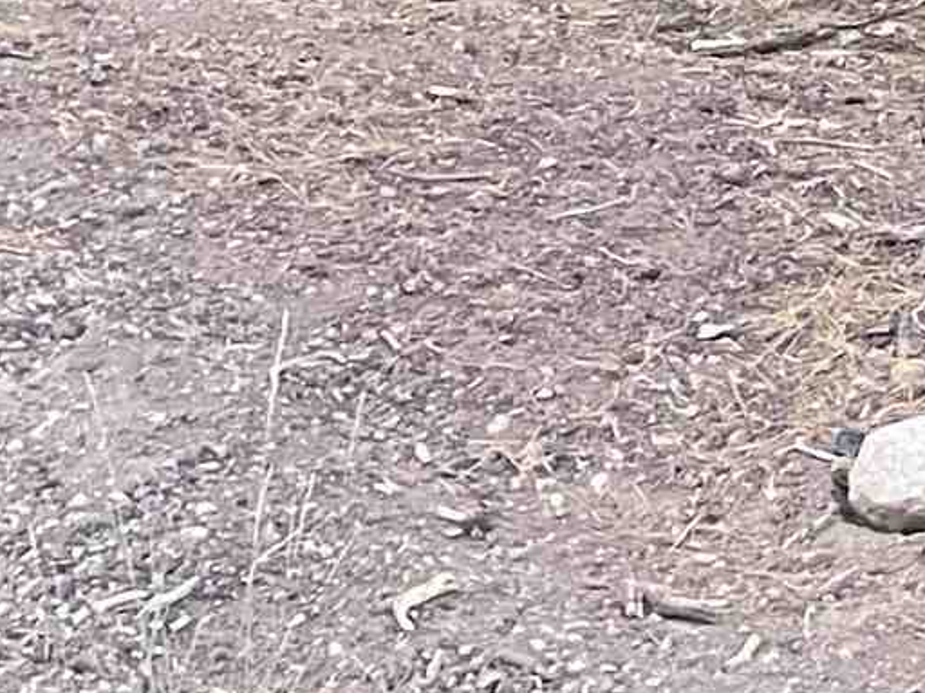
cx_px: 1727
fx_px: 4169
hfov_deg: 11.6
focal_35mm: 156
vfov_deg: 8.5
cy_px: -1103
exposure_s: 1/50
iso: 500
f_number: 1.6
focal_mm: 4.2
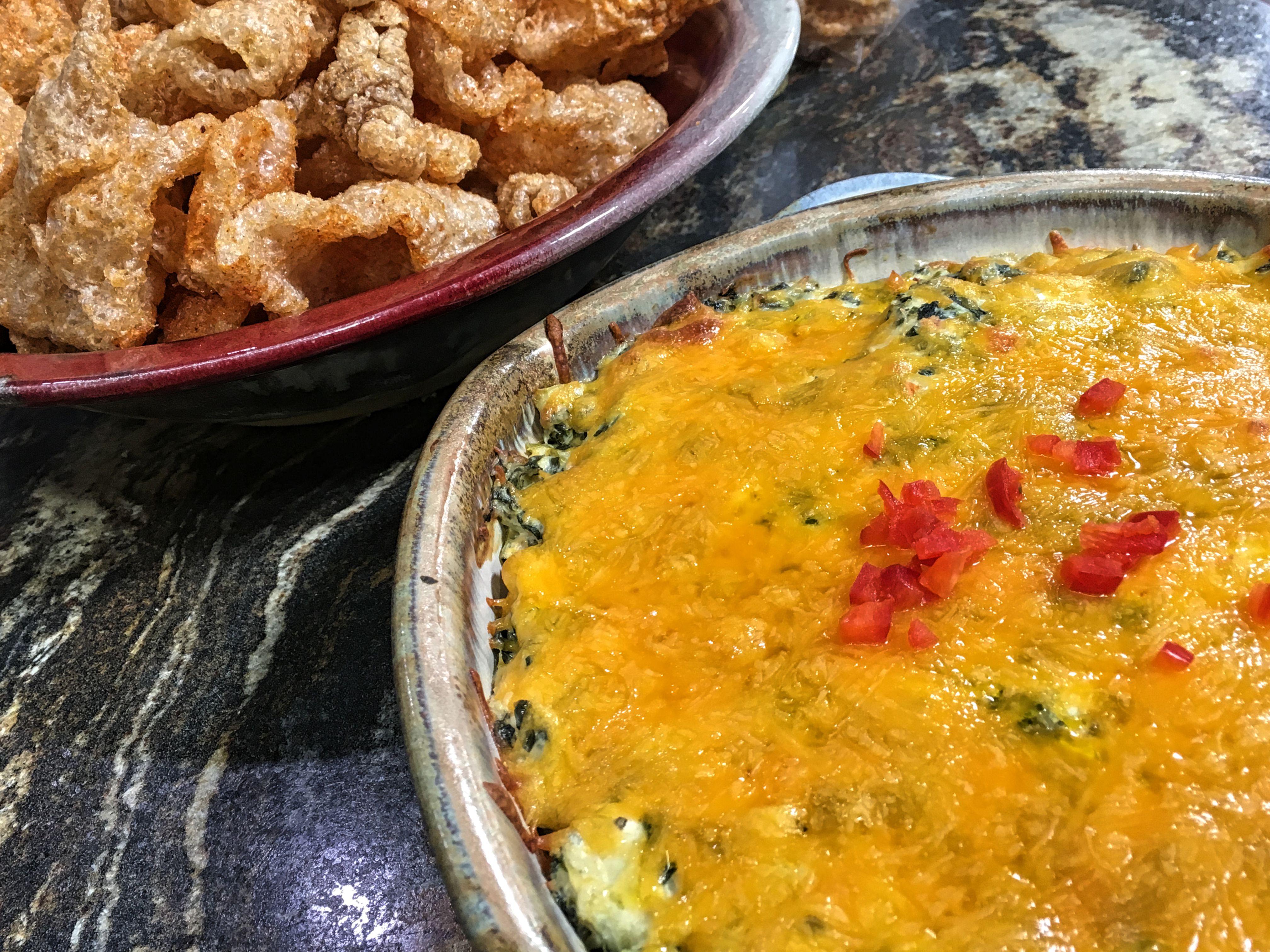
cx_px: 635
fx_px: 1064
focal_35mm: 29
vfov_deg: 48.2
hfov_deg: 61.7
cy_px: 476
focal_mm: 4.15
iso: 64
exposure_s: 1/30
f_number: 2.2
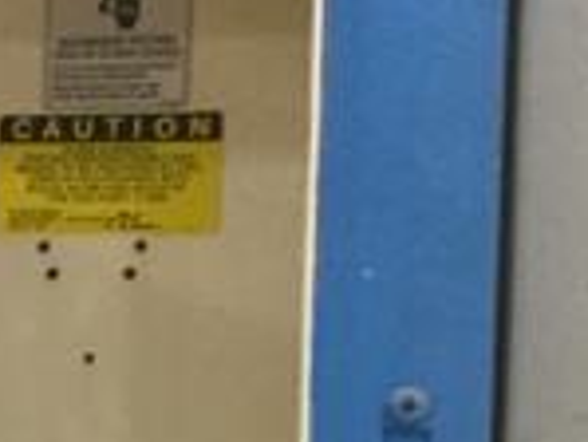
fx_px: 2261
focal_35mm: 133
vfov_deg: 11.0
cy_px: 470
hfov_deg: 13.3
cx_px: -470
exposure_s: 1/24
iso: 200
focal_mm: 3.3
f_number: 2.4
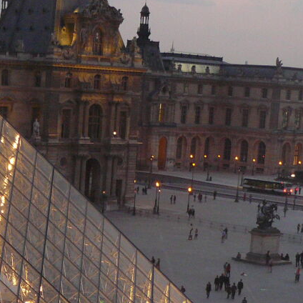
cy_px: 312
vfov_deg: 15.8
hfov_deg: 15.6
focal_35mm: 108
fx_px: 1070
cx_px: -49
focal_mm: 6
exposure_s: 1/5
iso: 200
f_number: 2.8
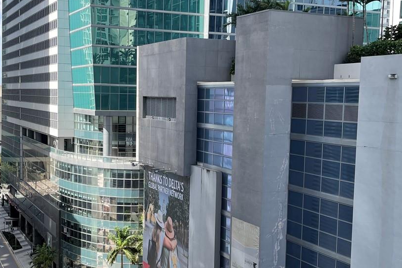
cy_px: 154
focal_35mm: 51
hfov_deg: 38.8
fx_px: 569
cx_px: 174
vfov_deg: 26.5
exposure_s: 1/786
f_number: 1.6
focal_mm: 5.1
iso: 32
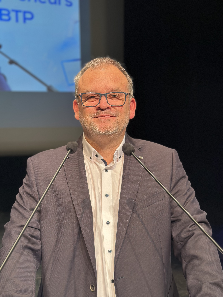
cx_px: 112
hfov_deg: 30.3
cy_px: 148
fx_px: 412
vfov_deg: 39.7
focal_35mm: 48
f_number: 1.78
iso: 100
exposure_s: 1/50
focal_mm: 6.86
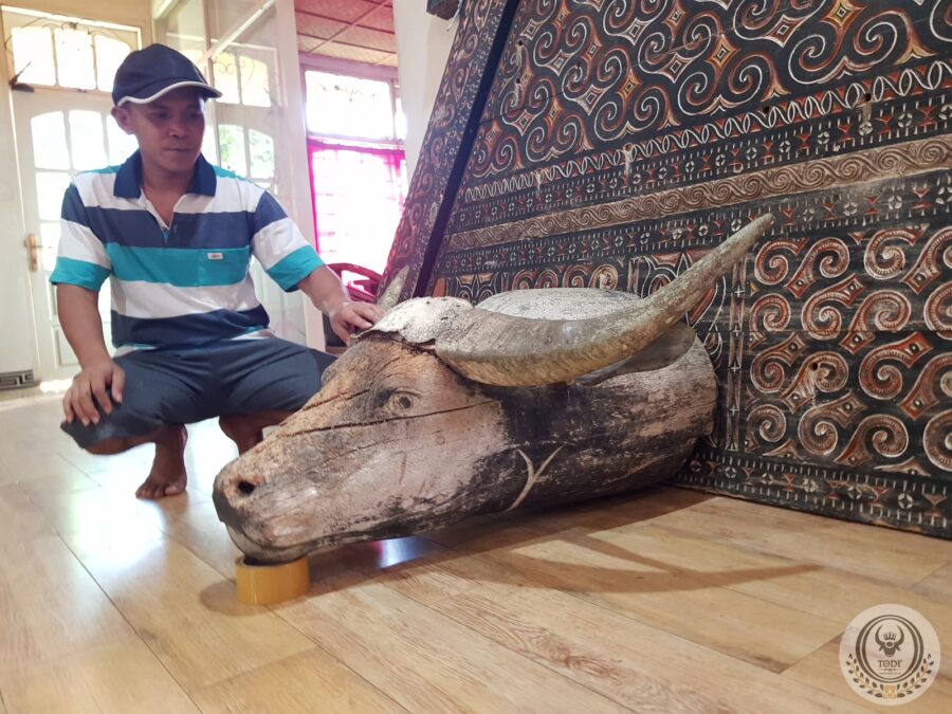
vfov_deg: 53.1
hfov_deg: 67.3
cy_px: 357
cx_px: 476
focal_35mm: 26
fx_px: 715
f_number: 1.7
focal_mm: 4.3
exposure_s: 1/14
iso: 250
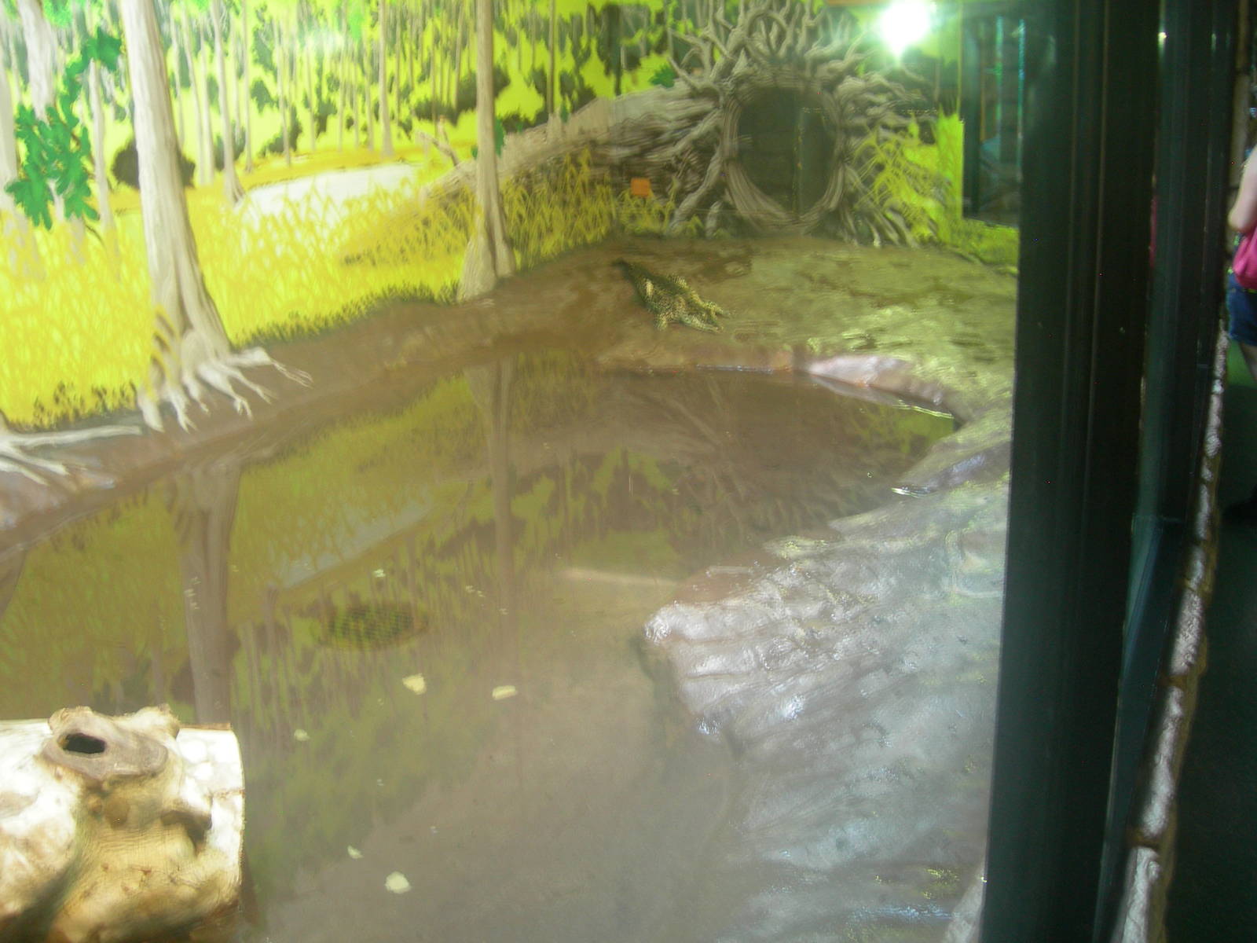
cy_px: 472
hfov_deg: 49.0
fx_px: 1380
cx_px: 628
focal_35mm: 38
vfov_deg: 37.7
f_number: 2.8
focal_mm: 7.8
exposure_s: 1/3.7
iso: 96
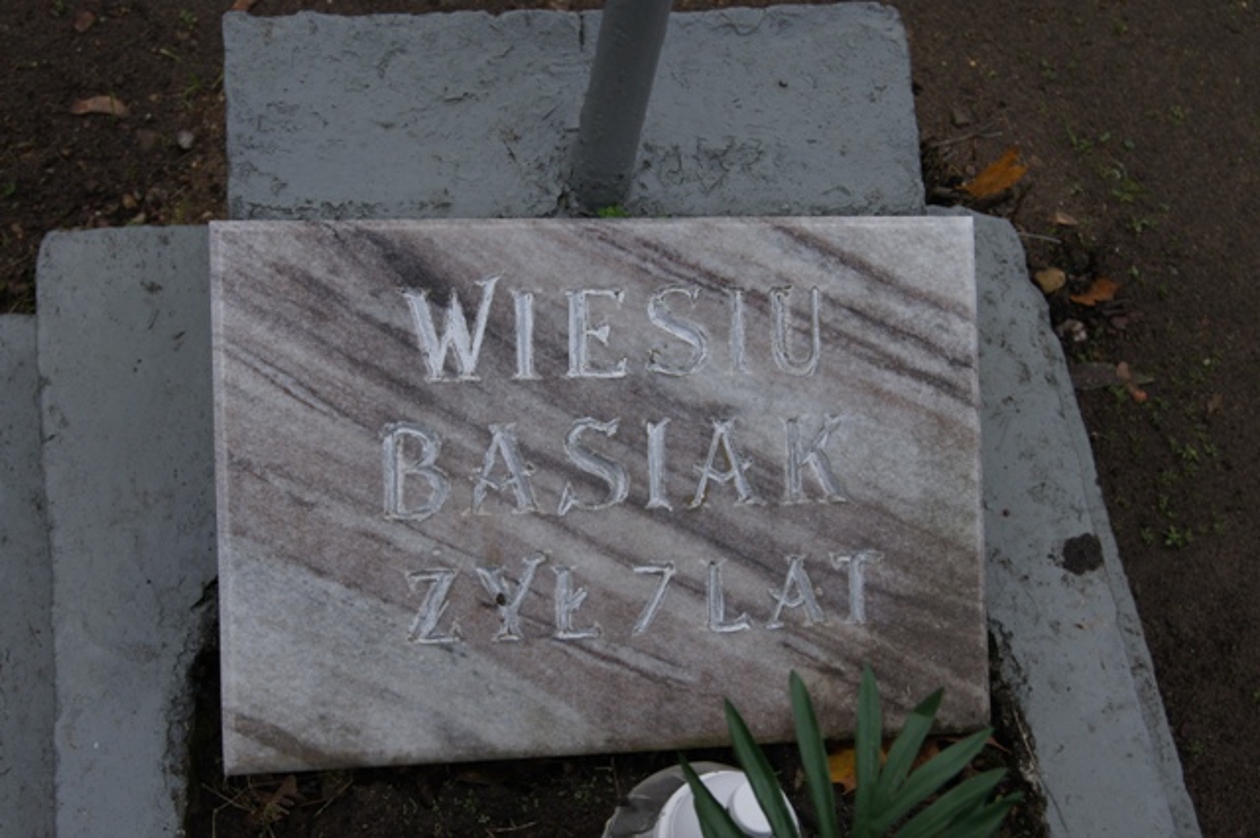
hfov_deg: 37.9
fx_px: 1836
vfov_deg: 25.7
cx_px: 630
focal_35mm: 52
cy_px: 419
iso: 200
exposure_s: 1/125
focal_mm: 35
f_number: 7.1
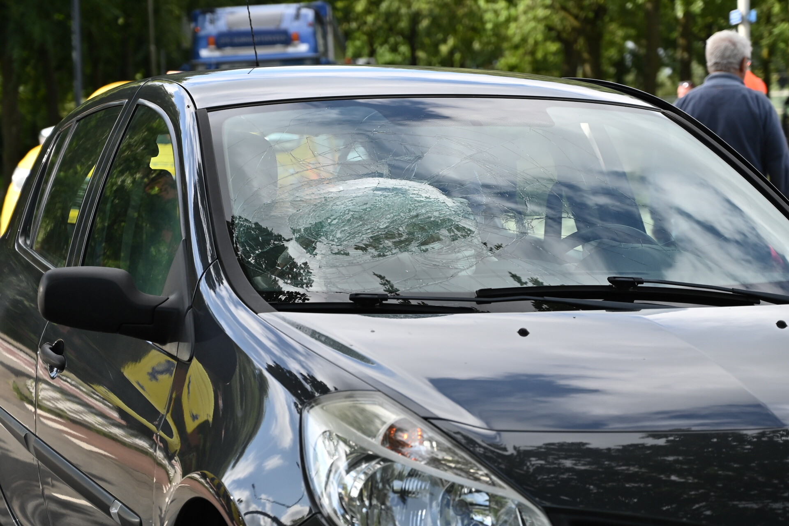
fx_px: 2301
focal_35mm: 105
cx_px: 394
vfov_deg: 13.0
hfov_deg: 19.5
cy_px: 263
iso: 200
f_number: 4
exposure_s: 1/1000
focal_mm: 70
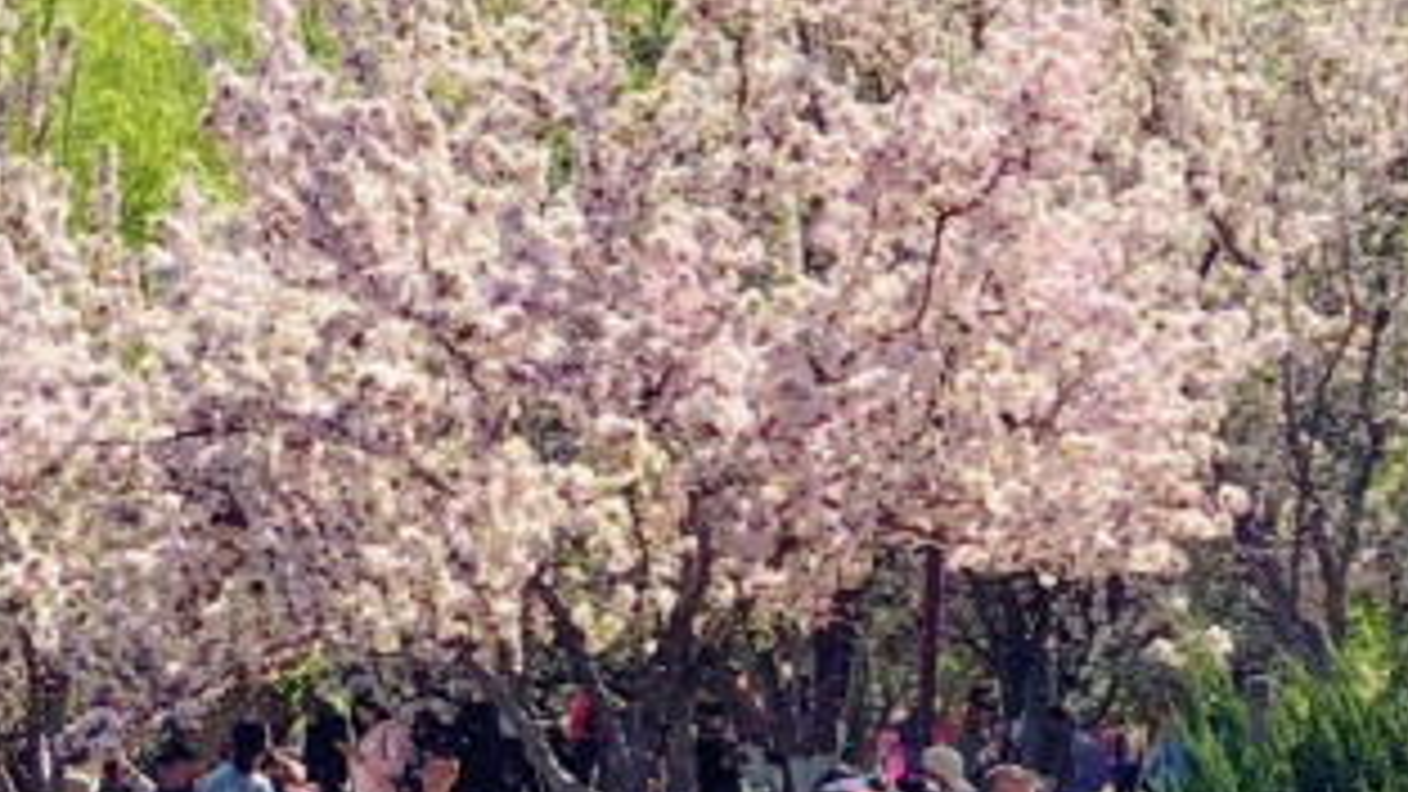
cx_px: -270
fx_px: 8885
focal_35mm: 238
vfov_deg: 5.1
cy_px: 356
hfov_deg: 9.0
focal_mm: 6.6
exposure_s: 1/676
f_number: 2.8
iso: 20
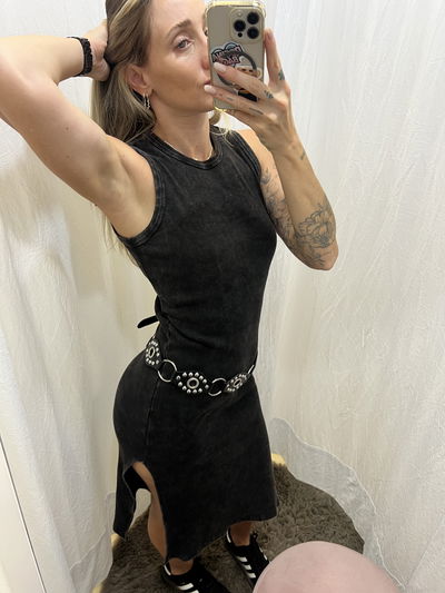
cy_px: 296
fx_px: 445
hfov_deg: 53.1
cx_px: 222
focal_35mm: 26
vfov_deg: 67.3
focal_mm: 5.7
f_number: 1.5
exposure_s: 1/50
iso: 100
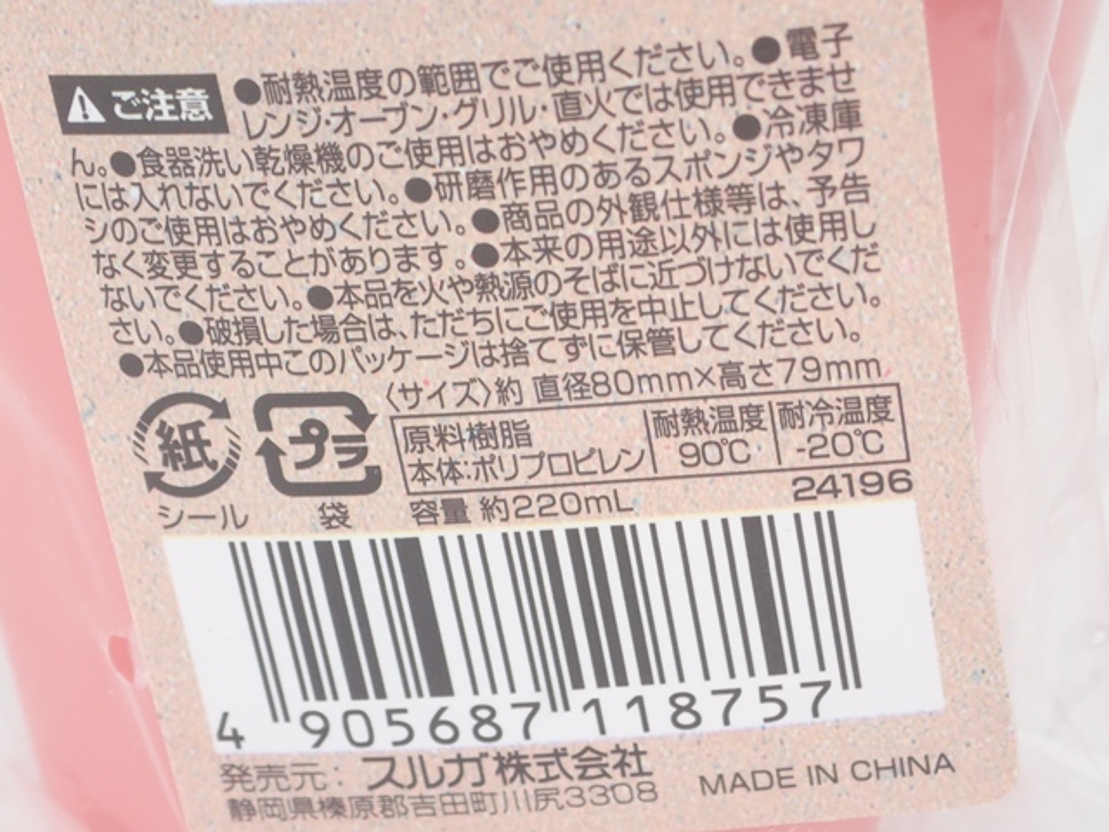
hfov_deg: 19.6
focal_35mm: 100
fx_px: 3204
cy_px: 416
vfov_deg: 14.8
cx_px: 554
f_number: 18
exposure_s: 1/8
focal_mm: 18
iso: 400
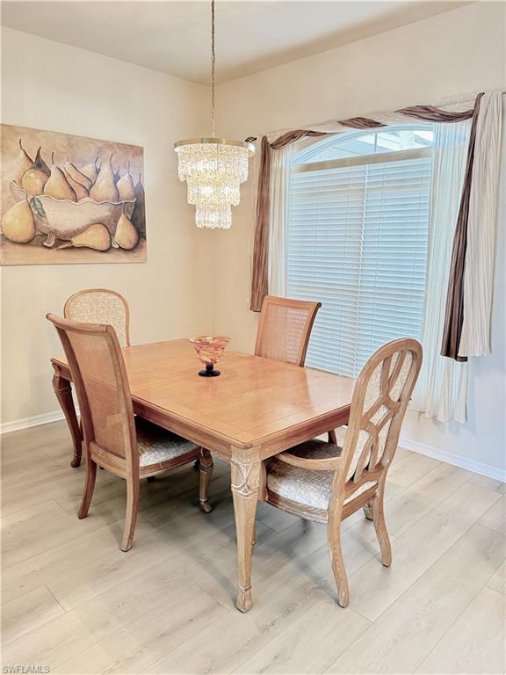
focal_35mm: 24
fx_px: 468
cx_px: 253
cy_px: 338
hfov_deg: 56.8
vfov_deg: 71.6
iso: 640
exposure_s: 1/60
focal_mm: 6.76
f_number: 1.78
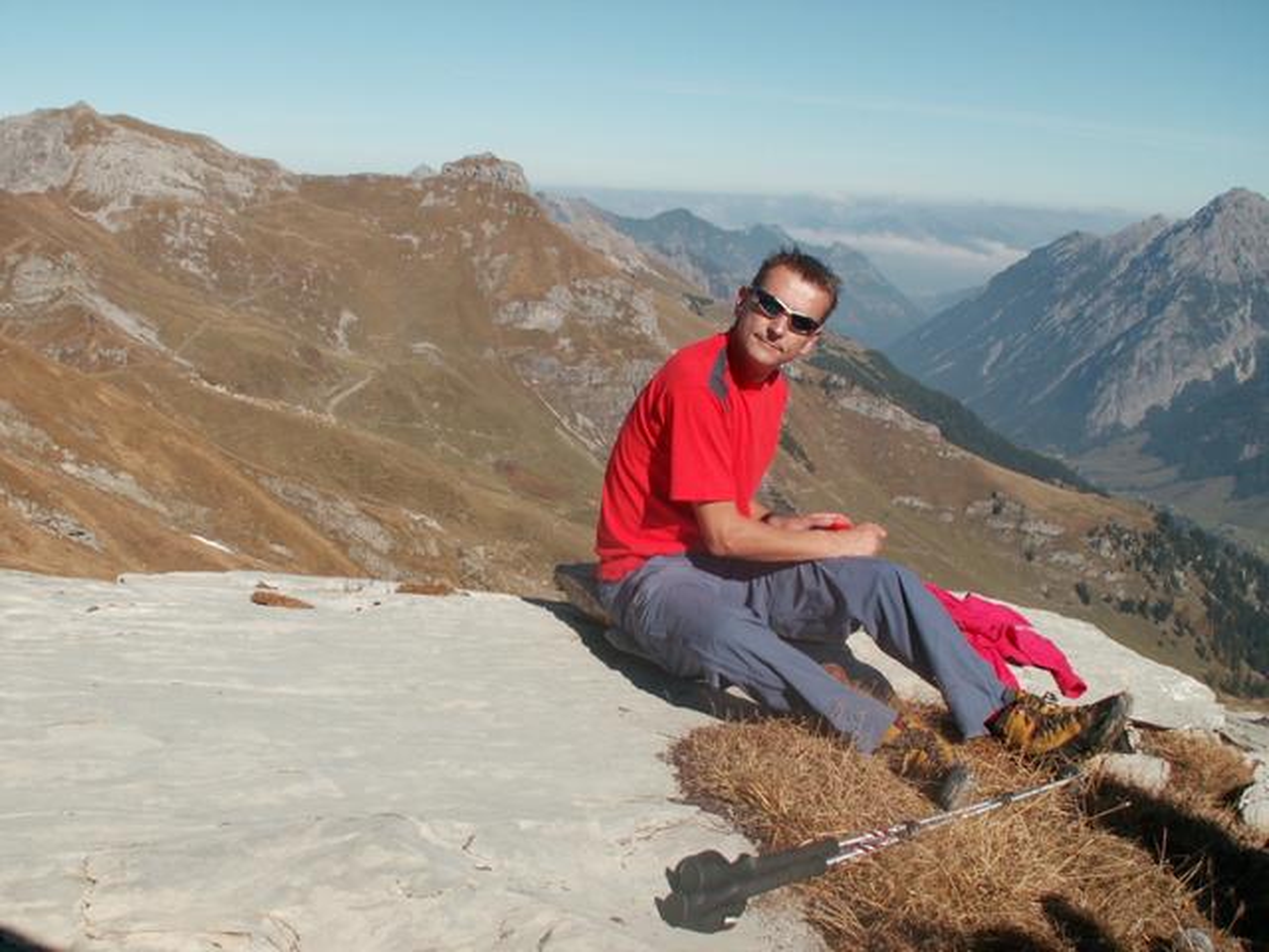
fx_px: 1283
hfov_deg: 52.6
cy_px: 476
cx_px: 634
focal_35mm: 35
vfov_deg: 40.7
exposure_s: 1/800
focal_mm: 5.86
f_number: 4.5
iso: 50
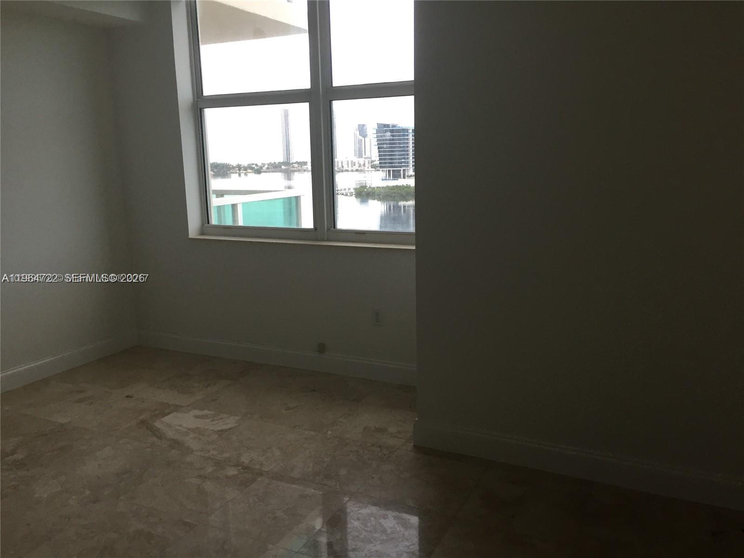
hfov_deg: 61.7
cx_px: 372
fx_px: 623
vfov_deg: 48.2
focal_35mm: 29
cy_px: 279
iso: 40
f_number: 2.2
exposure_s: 1/30
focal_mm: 4.15
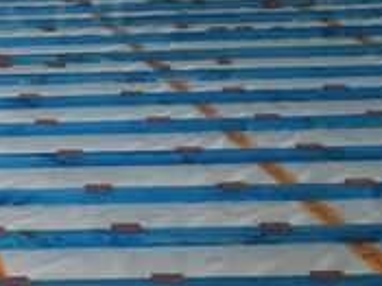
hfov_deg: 14.4
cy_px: 35
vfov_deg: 12.4
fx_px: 1312
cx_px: -319
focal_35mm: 119
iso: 100
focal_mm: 3.83
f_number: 2.2
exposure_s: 1/33.3
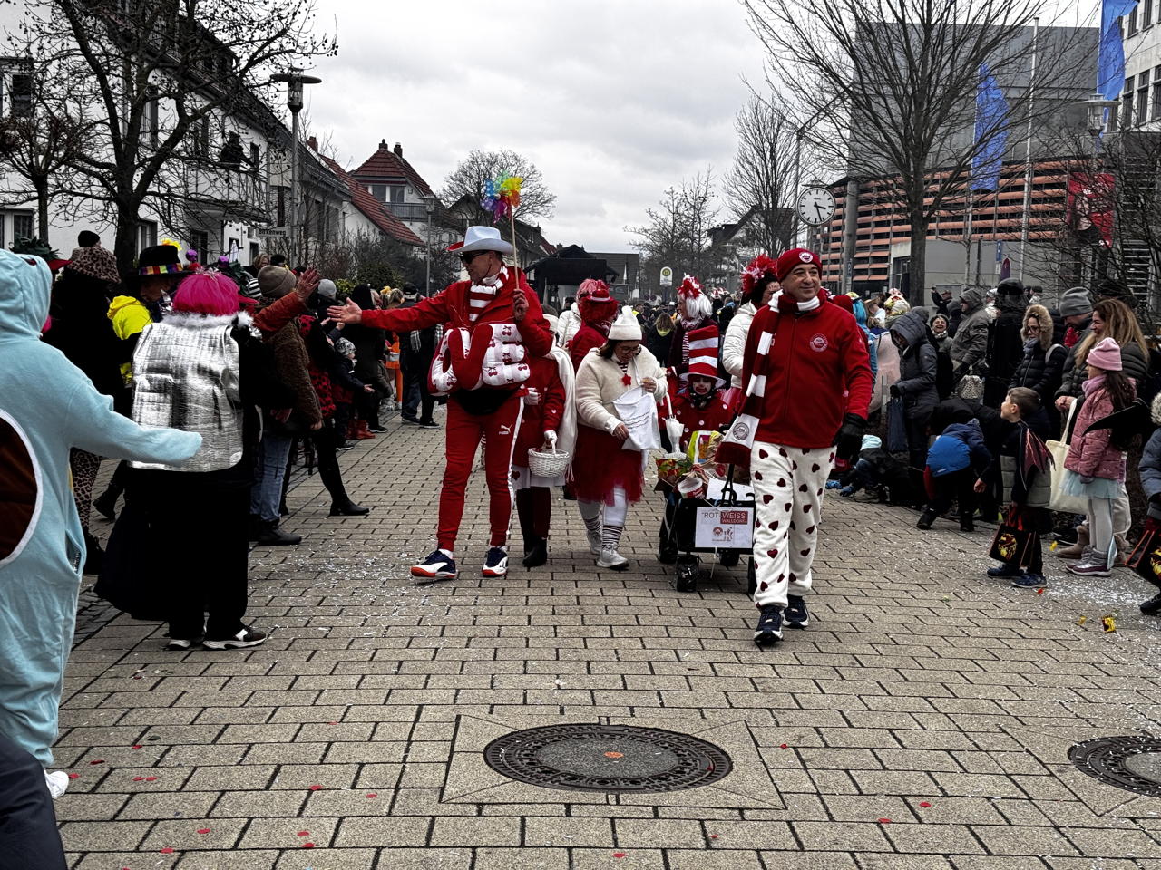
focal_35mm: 48
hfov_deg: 39.7
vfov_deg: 30.3
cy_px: 435
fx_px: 1610
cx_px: 580
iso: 64
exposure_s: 1/388
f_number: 1.78
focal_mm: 6.76
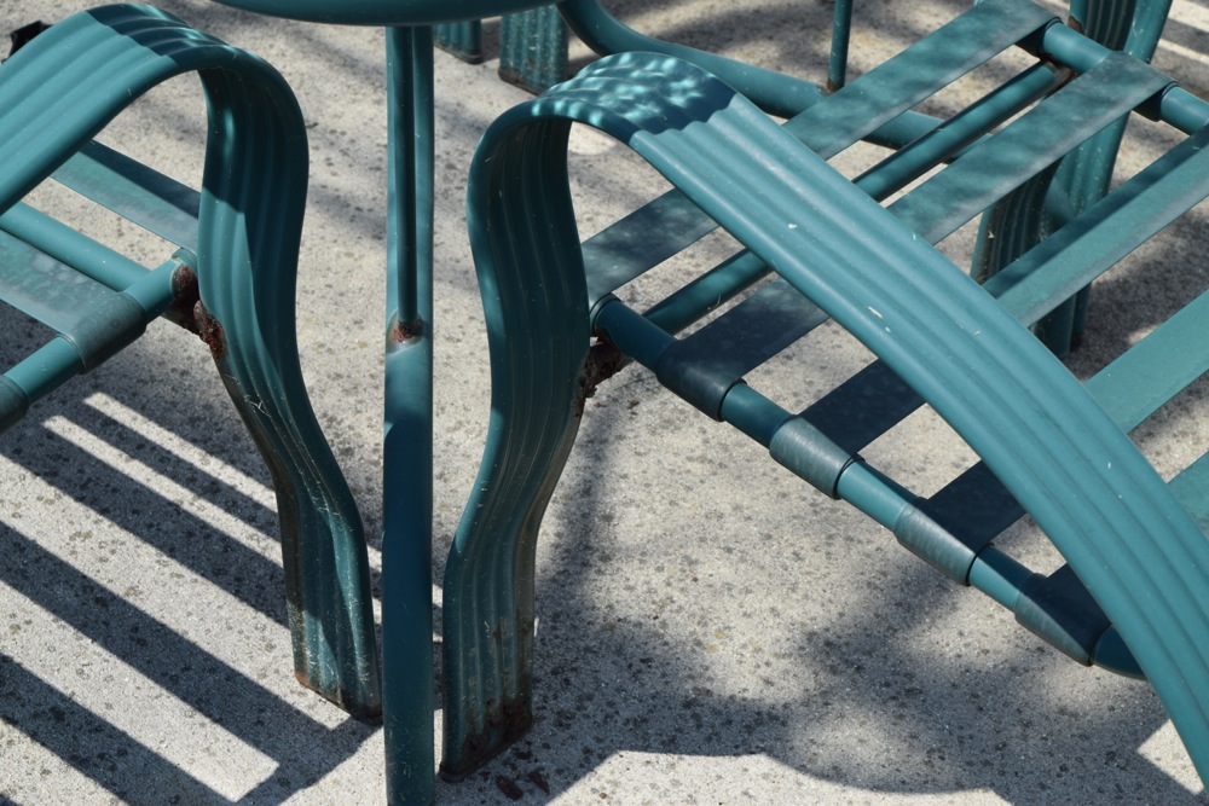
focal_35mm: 82
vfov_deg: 16.6
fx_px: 2771
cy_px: 403
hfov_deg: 24.6
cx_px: 604
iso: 200
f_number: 9
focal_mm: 55
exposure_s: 1/320
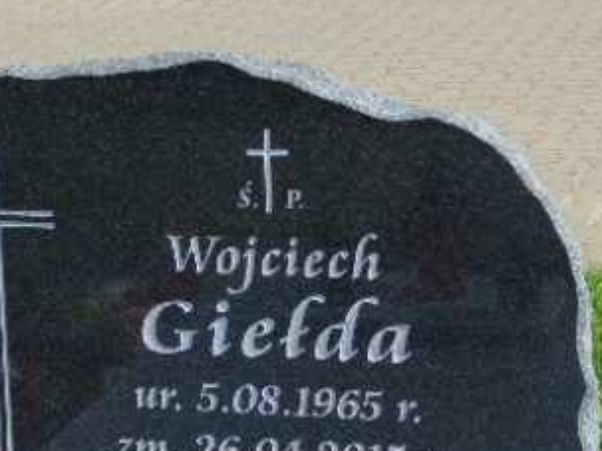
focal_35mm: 150
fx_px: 2608
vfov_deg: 9.8
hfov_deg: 13.1
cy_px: 383
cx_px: 199
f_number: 4.7
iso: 80
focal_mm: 13
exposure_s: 1/400
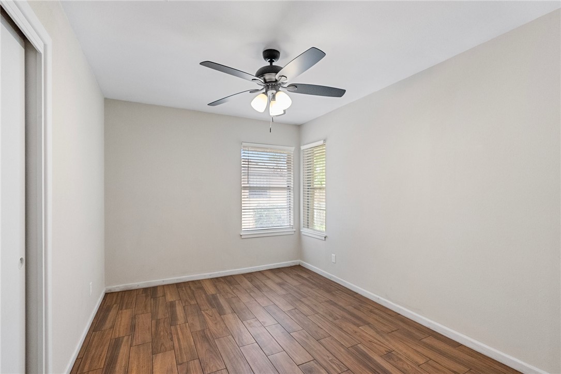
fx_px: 249
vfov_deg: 73.8
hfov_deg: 96.7
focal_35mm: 16
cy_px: 187
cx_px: 280
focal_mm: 16
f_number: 4
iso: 800
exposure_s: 1/160
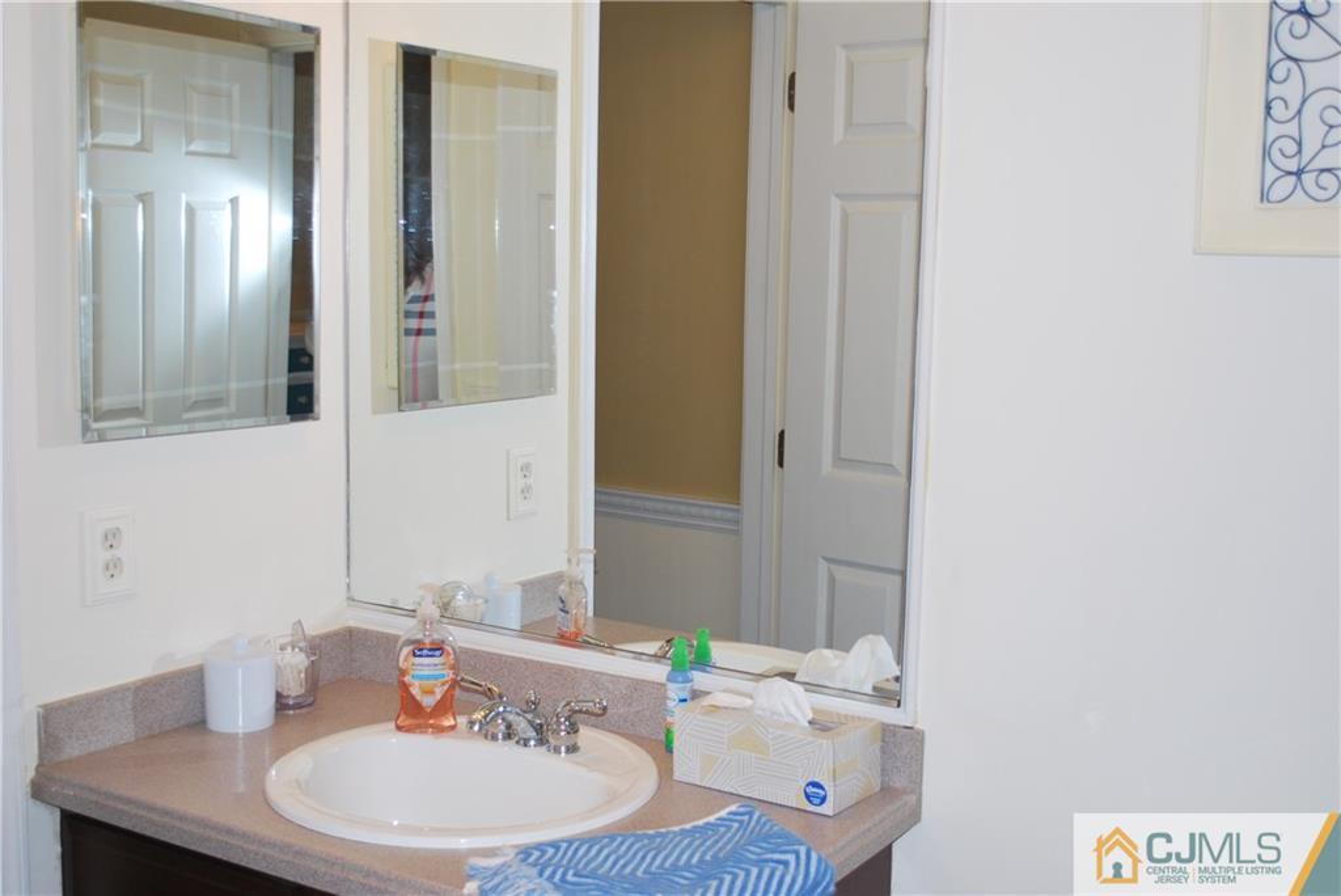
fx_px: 1565
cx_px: 670
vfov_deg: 31.9
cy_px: 448
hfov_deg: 46.4
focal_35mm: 42
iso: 200
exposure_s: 1/60
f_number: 4.5
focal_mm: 28
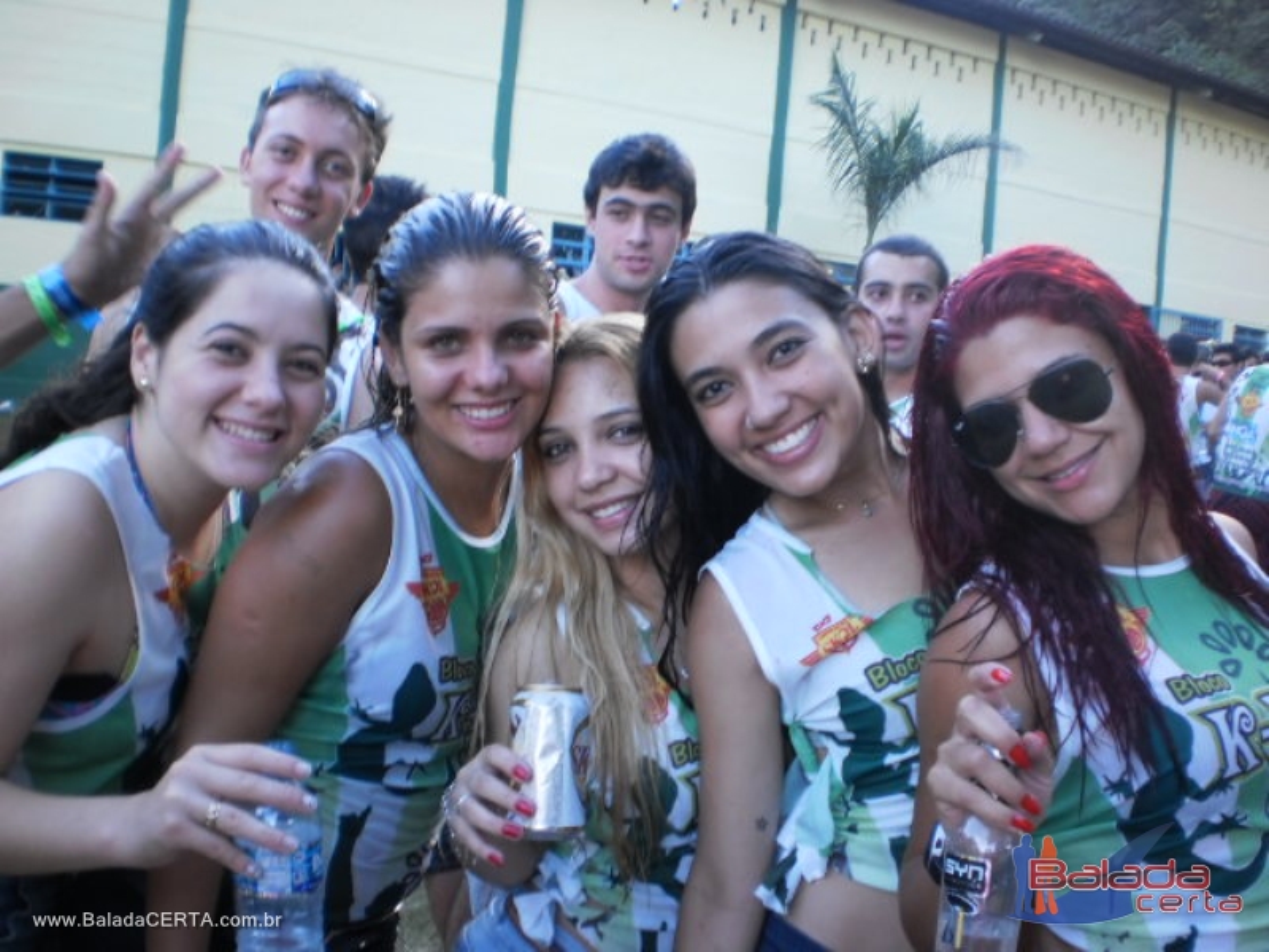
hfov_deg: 51.4
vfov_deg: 39.7
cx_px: 634
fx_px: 1320
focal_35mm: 36
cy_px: 476
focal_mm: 6.3
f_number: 3.1
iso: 100
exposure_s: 1/40
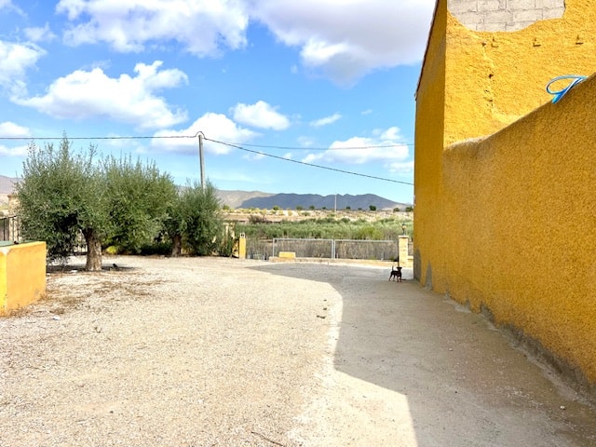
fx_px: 448
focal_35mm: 26
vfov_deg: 53.1
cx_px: 298
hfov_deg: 67.3
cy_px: 224
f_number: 1.5
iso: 50
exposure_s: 1/4831
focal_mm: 5.7
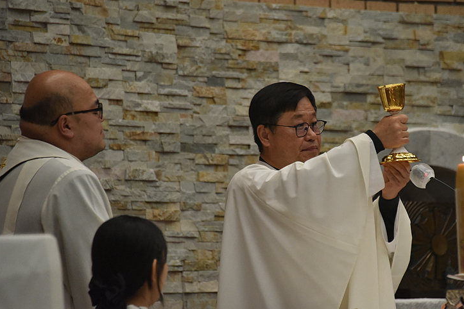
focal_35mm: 311
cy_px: 131
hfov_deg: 6.6
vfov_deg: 4.4
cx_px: 287
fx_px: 4008
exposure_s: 1/125
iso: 2500
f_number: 5.6
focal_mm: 250
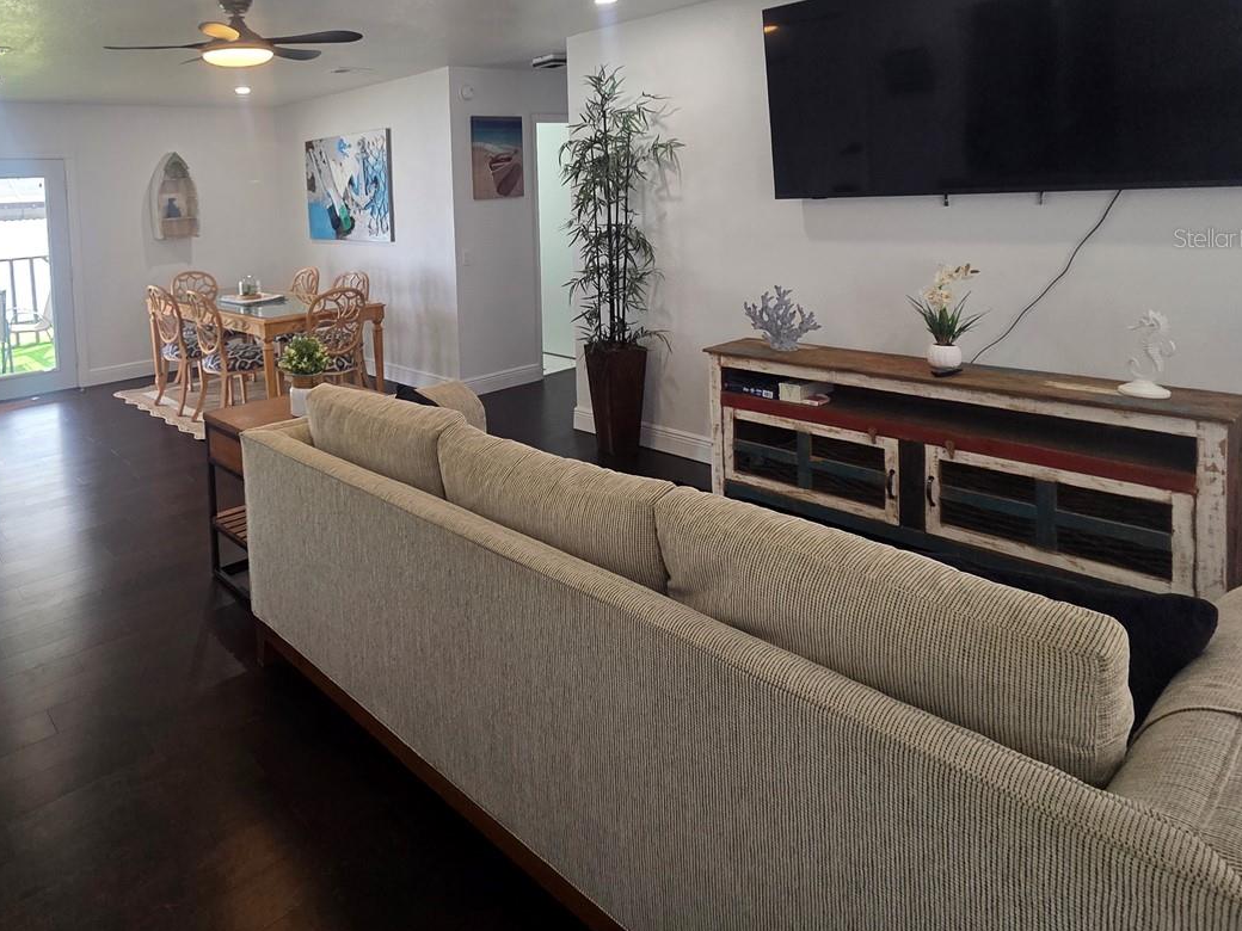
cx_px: 331
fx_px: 718
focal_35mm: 20
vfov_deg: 62.4
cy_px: 238
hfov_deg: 76.5
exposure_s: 1/120
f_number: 2.2
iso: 160
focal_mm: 2.2
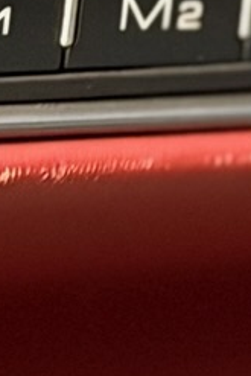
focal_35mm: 414
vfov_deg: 5.0
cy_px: -96
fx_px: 4323
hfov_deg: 3.3
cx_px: 224
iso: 500
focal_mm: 6.76
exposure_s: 1/33
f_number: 1.78
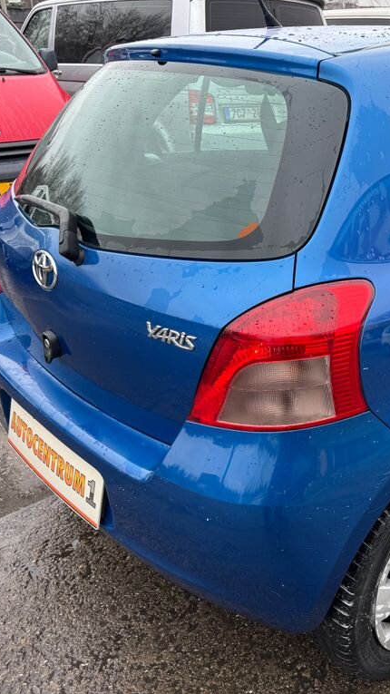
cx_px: 364
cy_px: 347
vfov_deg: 56.6
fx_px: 644
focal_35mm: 35
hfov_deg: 31.8
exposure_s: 1/287
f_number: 1.78
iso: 80
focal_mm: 6.76
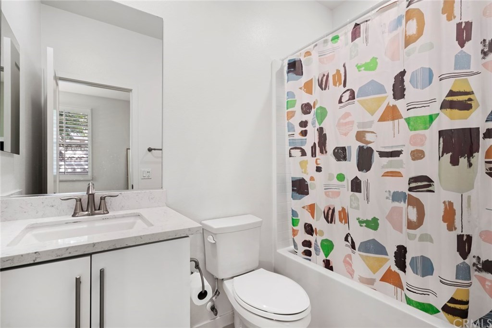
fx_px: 232
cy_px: 164
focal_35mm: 17
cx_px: 246
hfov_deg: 93.3
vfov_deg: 70.4
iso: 100
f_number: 8
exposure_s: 1/1.67
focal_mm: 17
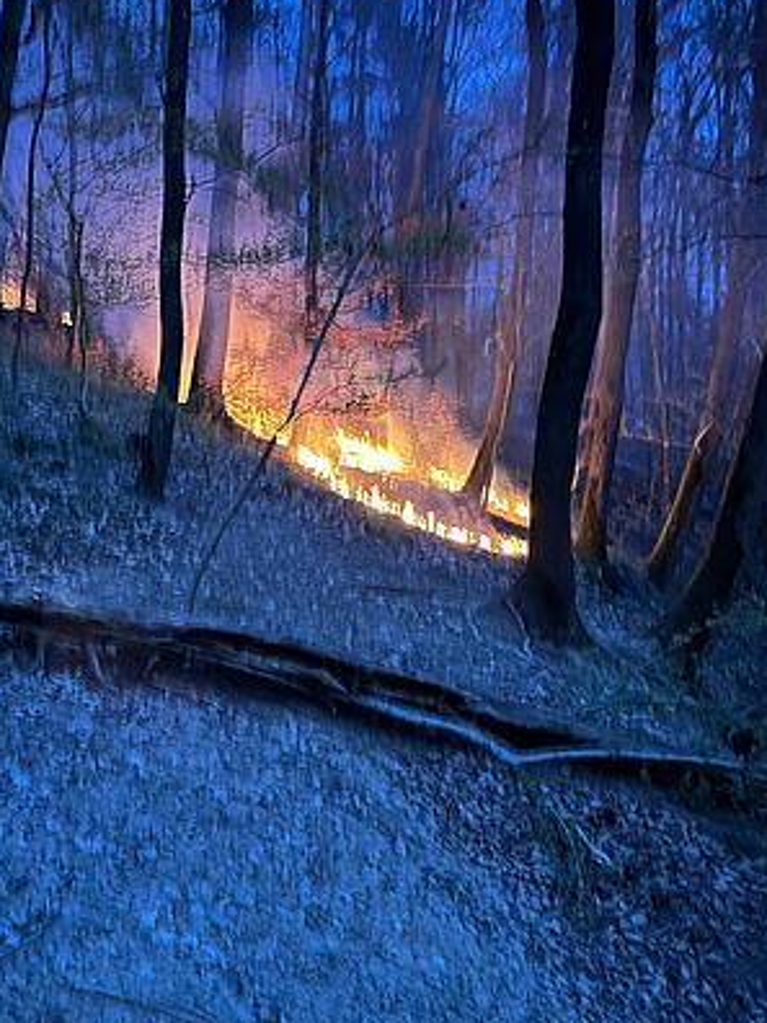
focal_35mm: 41
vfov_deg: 45.8
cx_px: 223
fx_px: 1211
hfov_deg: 34.6
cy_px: 523
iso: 640
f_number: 1.6
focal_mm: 5.1
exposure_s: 1/10
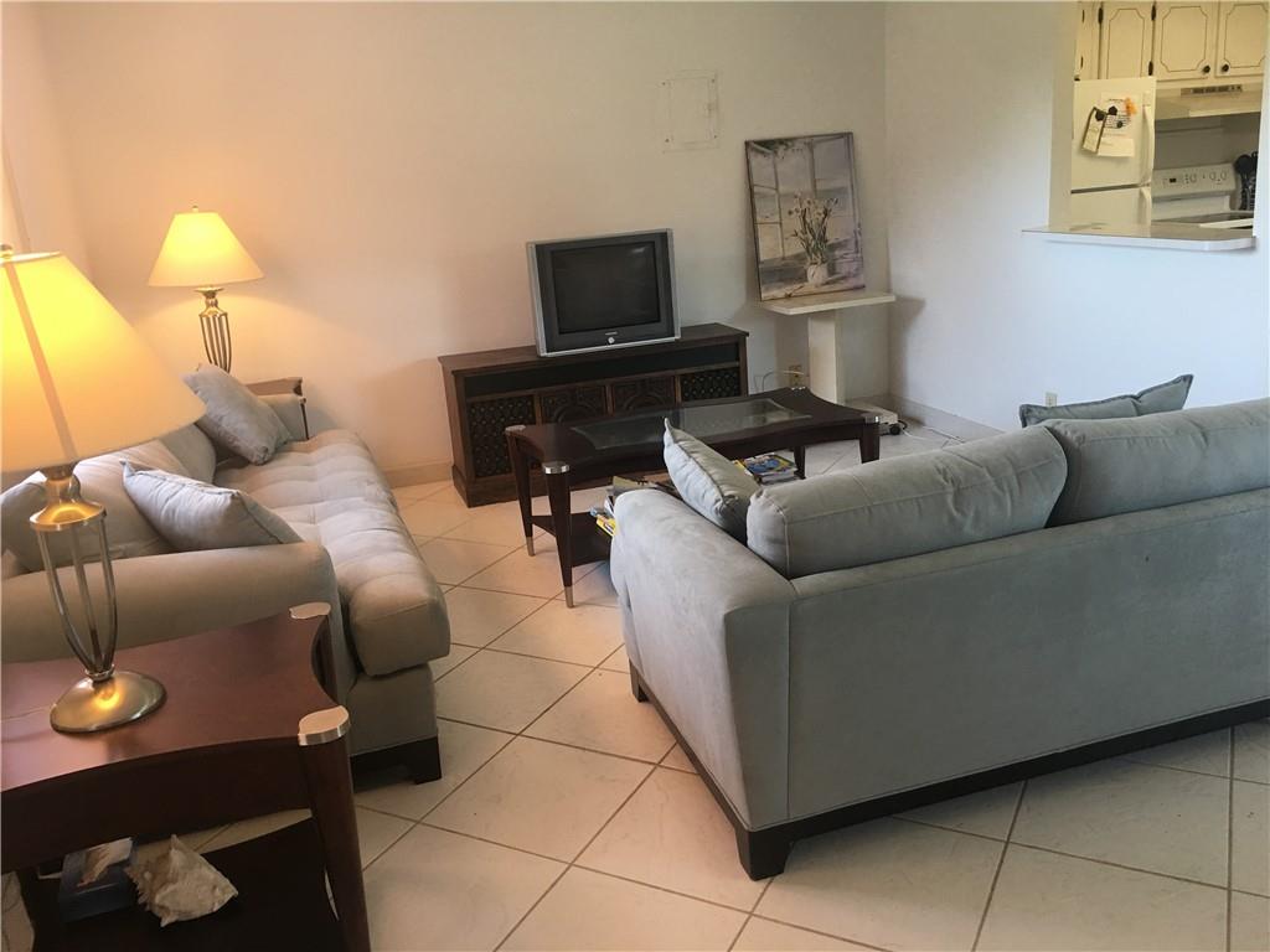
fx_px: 1064
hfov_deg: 61.7
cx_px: 635
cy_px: 476
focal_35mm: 29
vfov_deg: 48.2
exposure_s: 1/30
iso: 40
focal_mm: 4.15
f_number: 2.2
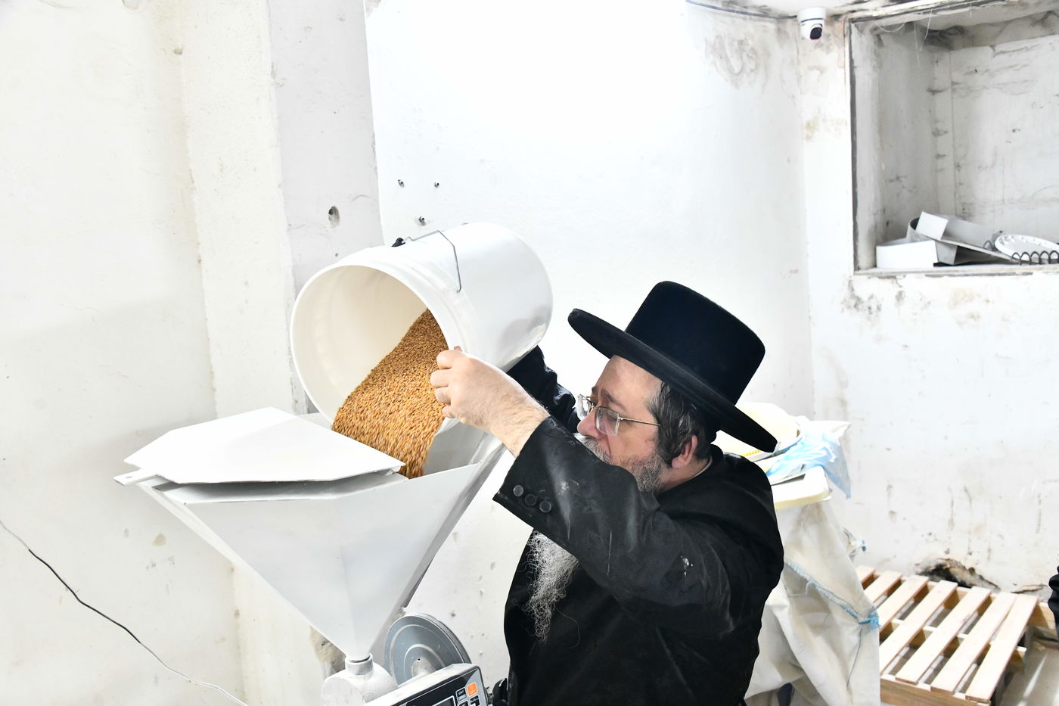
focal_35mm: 32
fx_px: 941
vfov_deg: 41.1
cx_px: 530
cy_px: 353
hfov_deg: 58.7
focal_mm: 32
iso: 5000
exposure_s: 1/160
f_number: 5.6
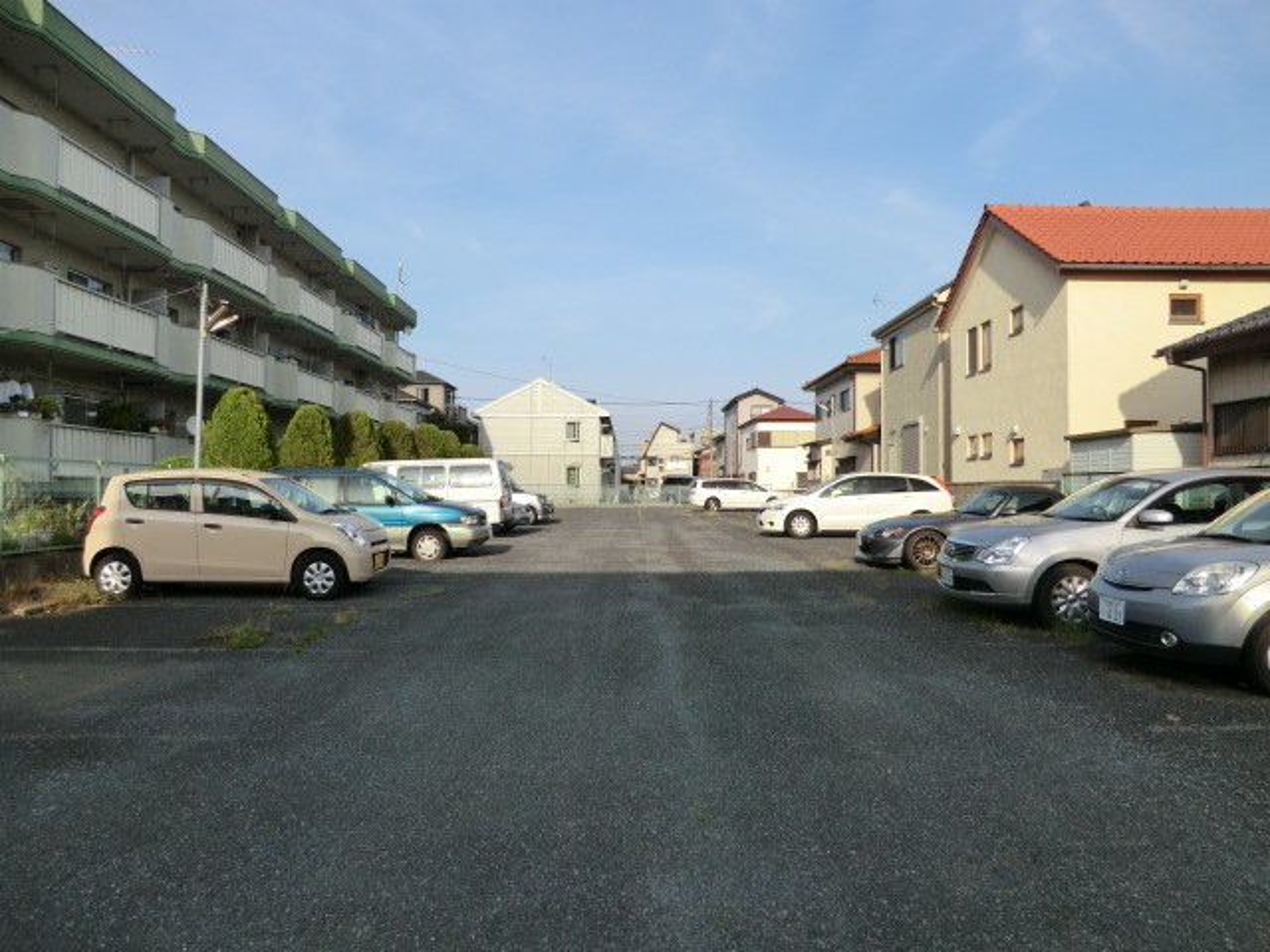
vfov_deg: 56.8
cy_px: 476
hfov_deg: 71.6
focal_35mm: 24
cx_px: 635
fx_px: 881
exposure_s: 1/1000
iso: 80
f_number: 3.2
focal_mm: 4.3
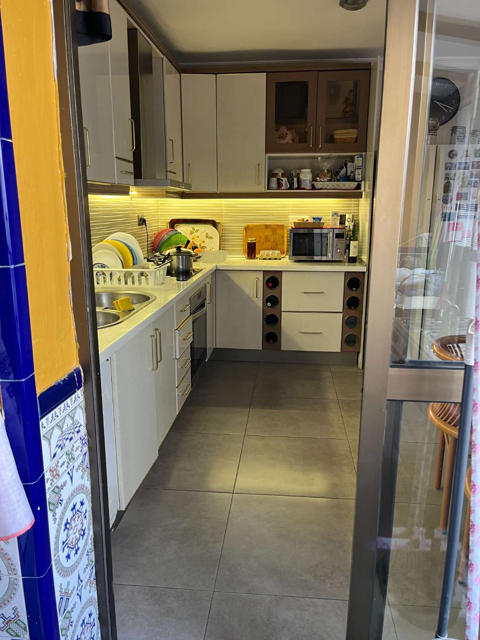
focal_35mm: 26
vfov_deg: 67.3
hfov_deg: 53.1
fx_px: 481
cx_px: 240
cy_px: 320
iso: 80
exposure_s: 1/50
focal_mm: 5.1
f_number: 1.6
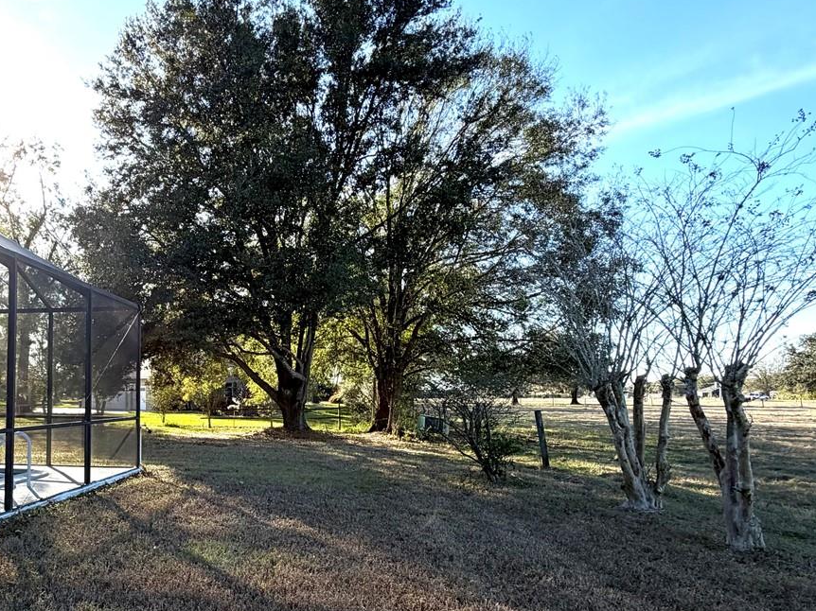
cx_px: 236
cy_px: 372
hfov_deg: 64.5
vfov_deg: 52.6
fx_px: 613
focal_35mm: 26
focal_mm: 2.22
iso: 40
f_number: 2.2
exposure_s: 1/672
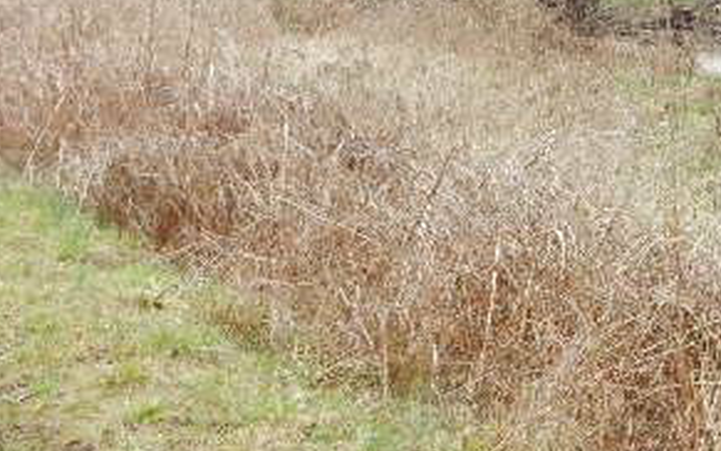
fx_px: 1651
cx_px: 694
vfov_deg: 15.4
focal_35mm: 84
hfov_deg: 23.7
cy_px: 67
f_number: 4
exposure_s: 1/125
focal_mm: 6.4
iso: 125
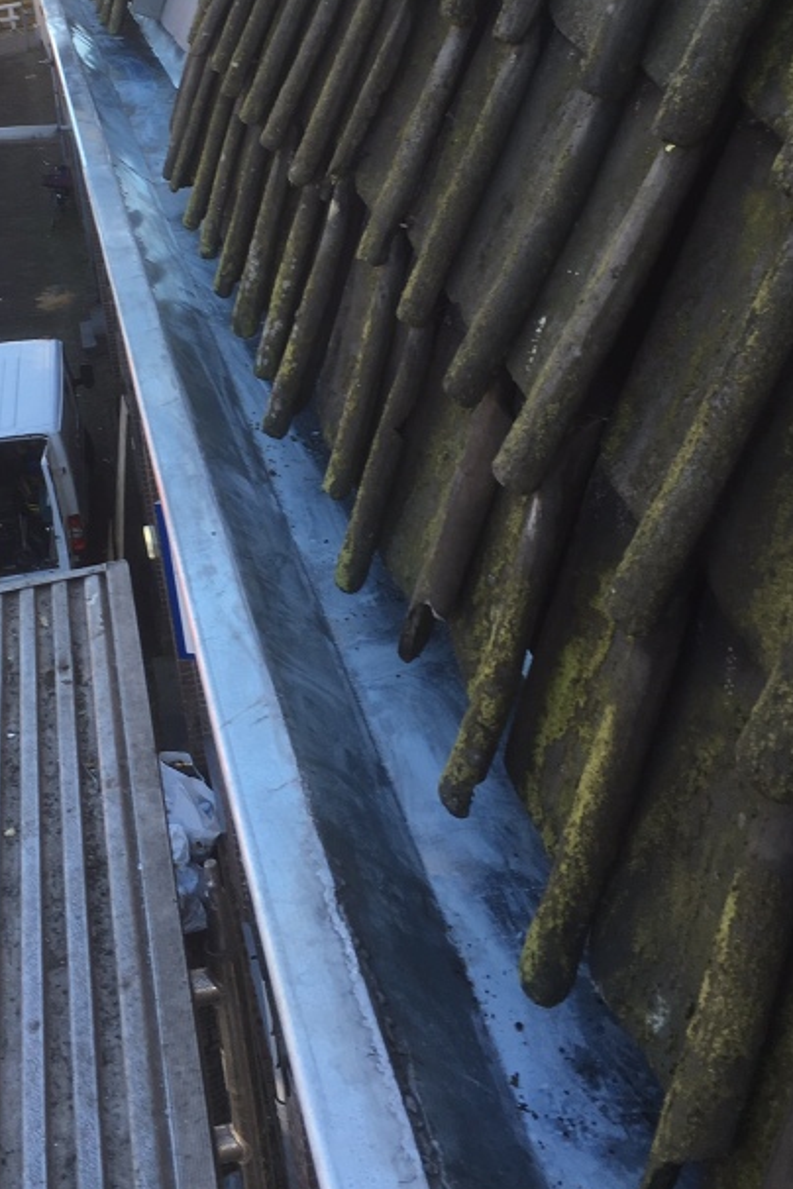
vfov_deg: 38.0
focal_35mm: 51
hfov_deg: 26.4
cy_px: 304
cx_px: 298
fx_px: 1685
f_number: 2.2
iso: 25
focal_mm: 4.15
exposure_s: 1/157
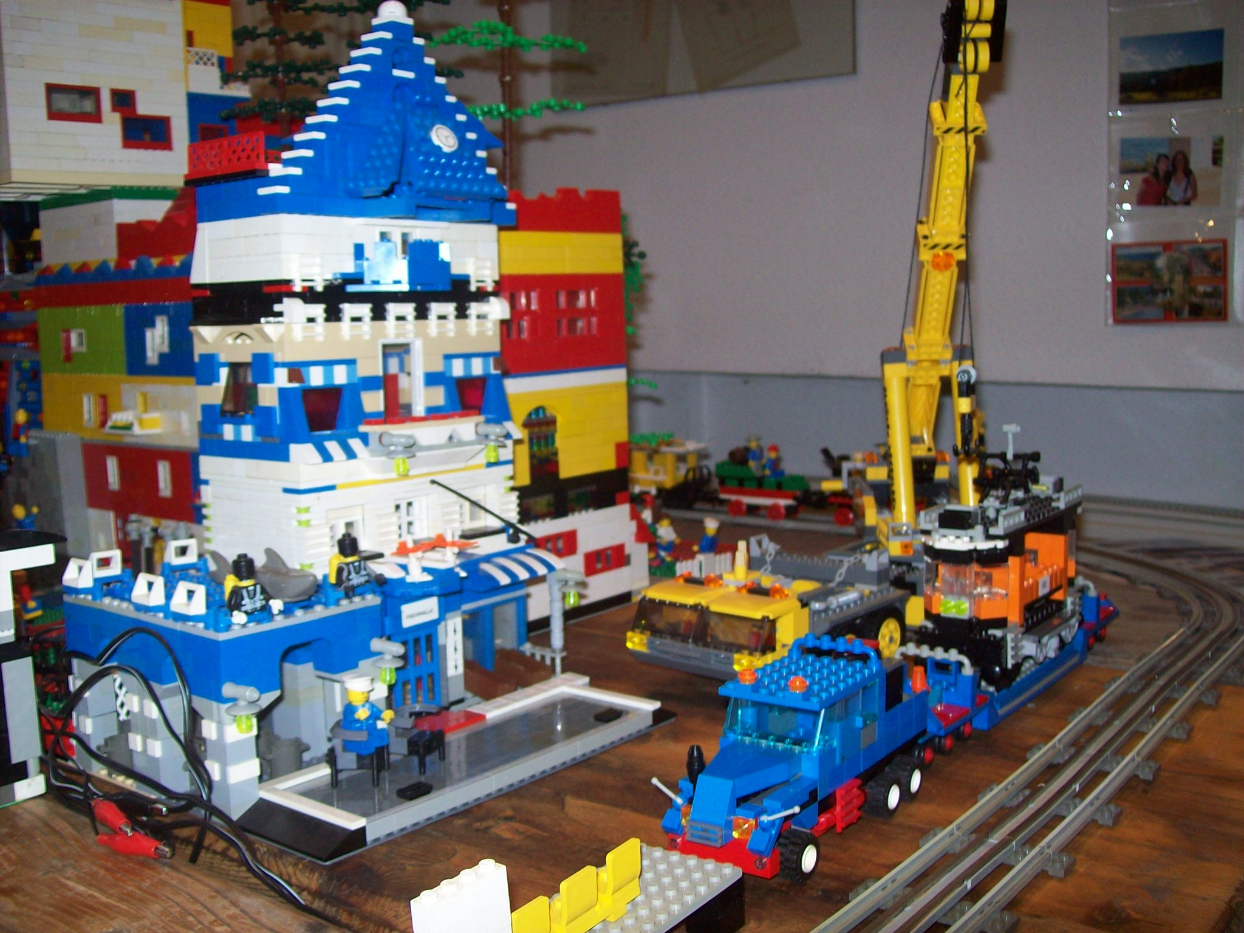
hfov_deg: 51.4
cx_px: 622
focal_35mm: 36
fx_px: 1294
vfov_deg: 39.7
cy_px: 466
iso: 80
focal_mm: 6
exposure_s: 1/64
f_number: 2.7
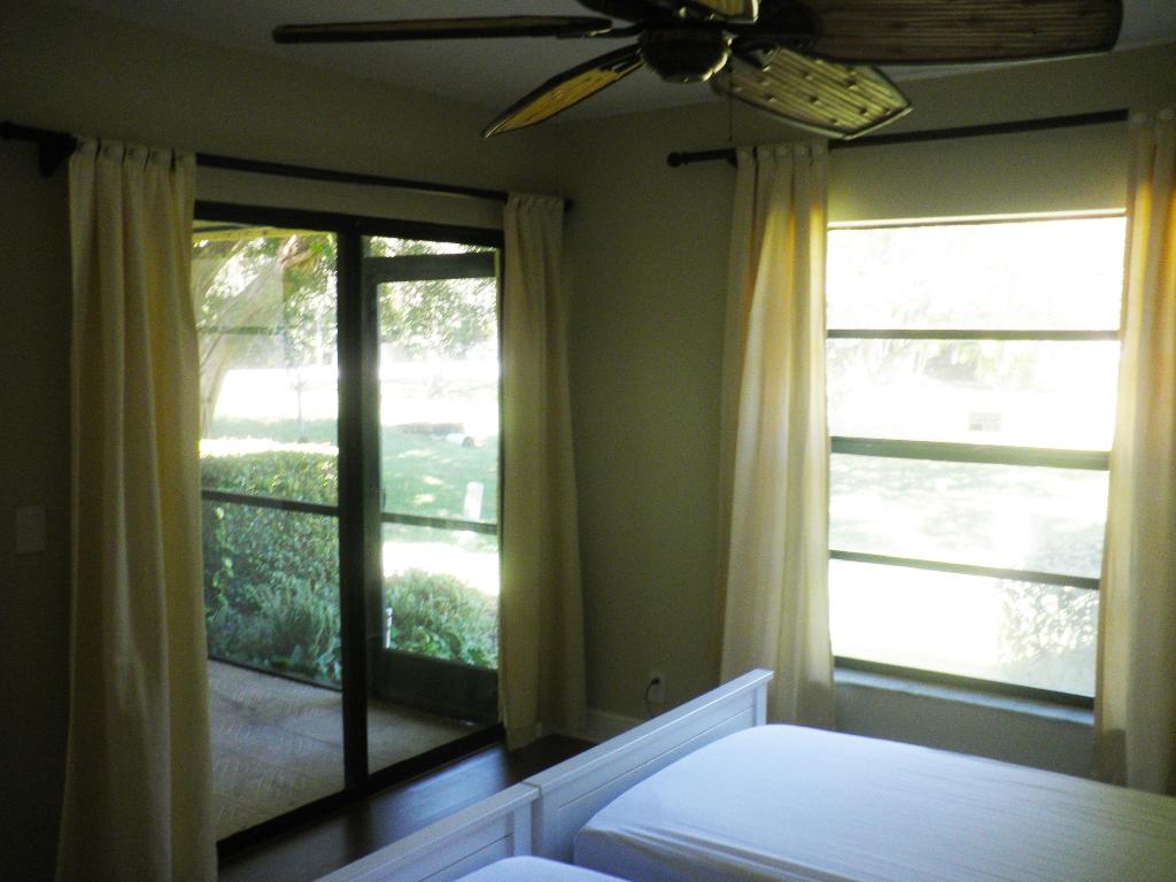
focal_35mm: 36
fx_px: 1223
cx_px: 588
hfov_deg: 51.4
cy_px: 441
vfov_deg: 39.7
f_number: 3.5
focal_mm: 6.3
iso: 125
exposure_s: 1/30
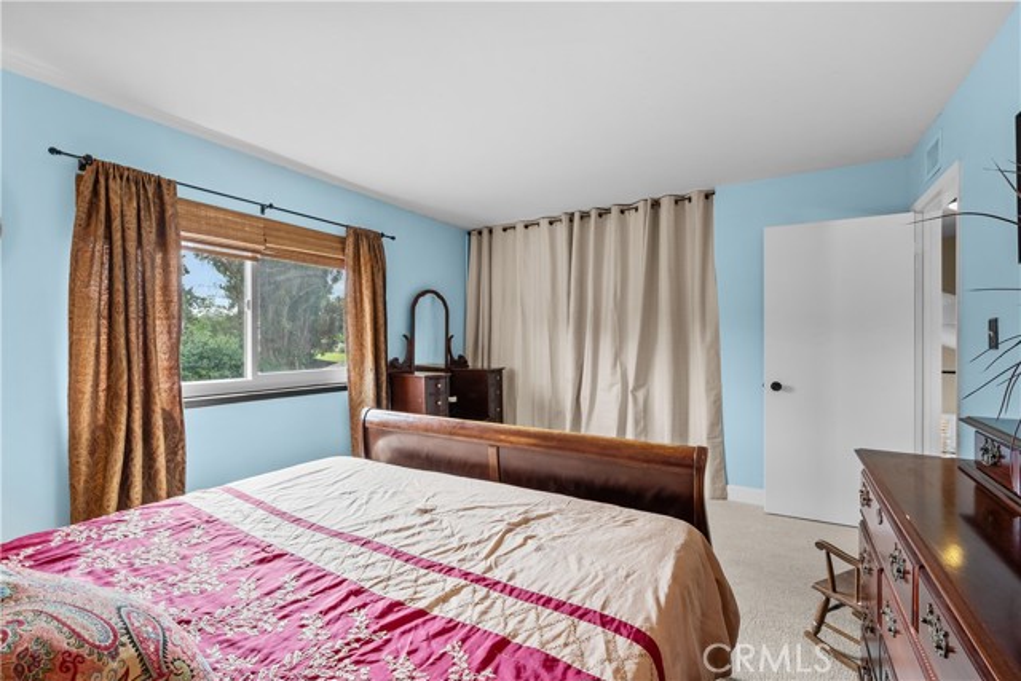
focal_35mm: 15
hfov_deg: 100.4
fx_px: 425
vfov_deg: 77.4
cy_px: 340
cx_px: 510
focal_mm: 15
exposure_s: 1/2.5
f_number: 9
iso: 250
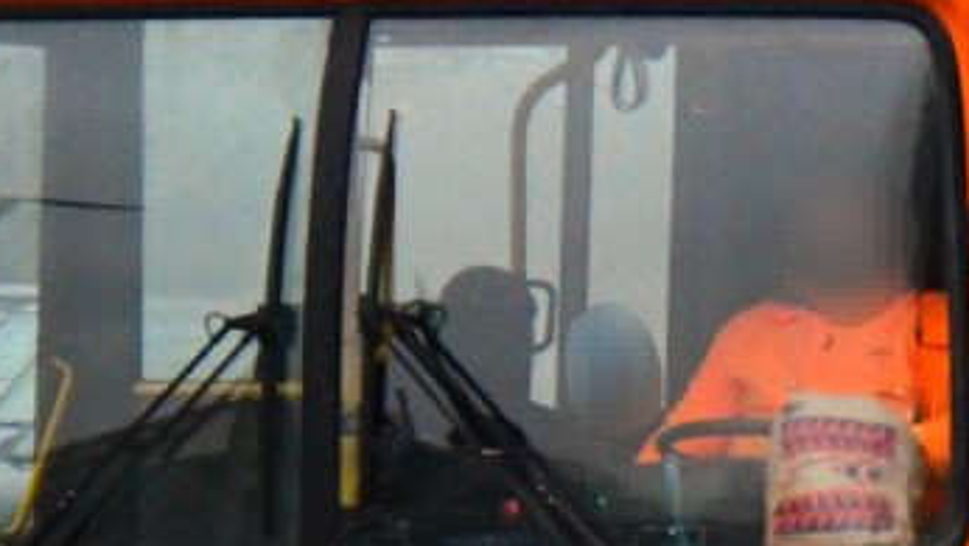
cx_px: 1115
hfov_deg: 5.6
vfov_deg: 3.2
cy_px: 203
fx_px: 9820
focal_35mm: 382
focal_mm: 65
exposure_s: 1/500
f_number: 4.5
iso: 6400
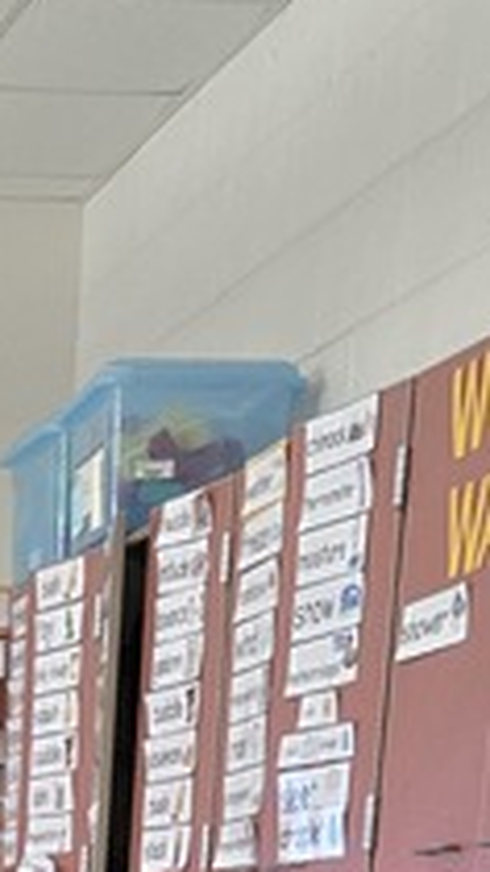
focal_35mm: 122
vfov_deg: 13.4
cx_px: -282
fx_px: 2820
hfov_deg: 9.6
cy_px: 2035
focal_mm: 5.4
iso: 200
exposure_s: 1/120
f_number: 1.8
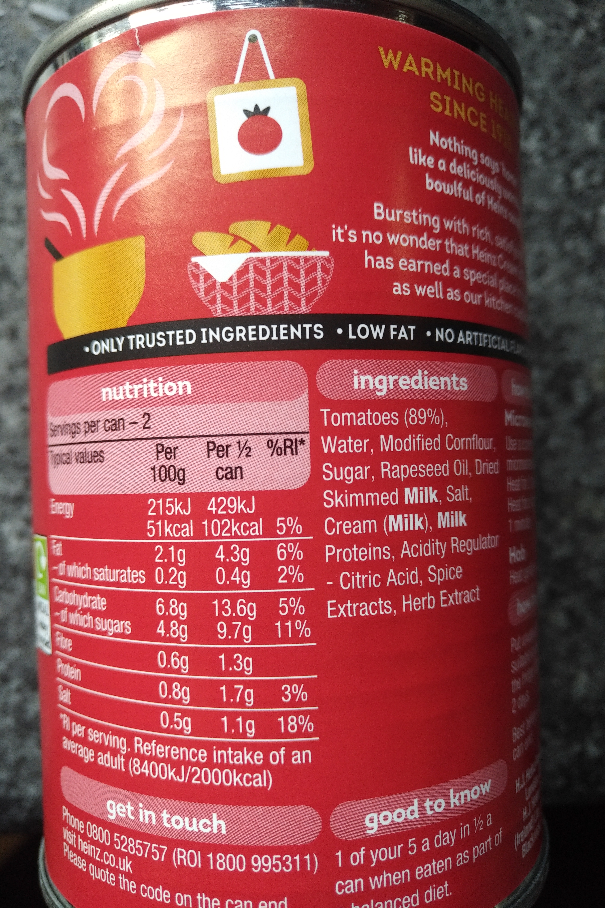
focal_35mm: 25
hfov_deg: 51.3
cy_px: 454
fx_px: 630
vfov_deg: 71.5
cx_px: 302
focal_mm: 4.52
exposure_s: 1/60
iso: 216
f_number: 2
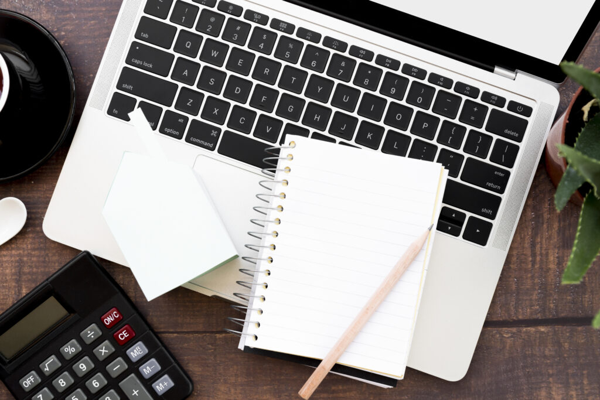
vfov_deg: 27.0
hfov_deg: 39.6
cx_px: 300
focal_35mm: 50
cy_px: 200
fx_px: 833
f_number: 8
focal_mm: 50
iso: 100
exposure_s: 1/10
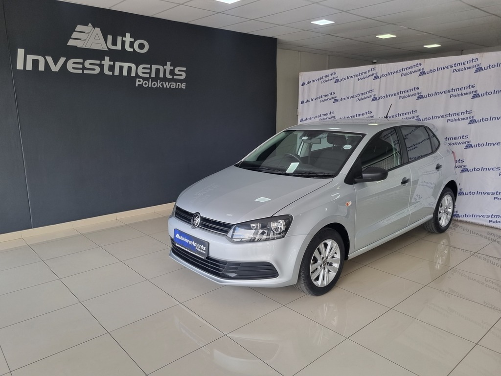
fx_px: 376
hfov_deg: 67.3
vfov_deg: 53.1
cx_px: 250
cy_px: 188
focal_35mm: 26
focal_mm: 5.4
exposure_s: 1/100
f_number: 1.8
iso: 64
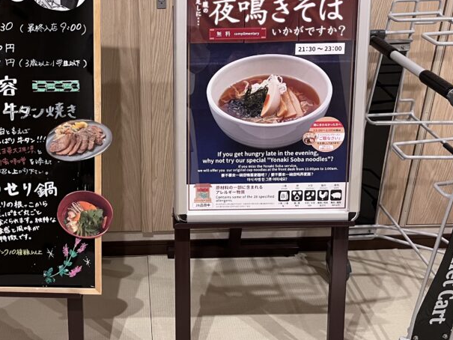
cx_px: 140
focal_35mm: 44
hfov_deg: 42.2
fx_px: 576
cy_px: 128
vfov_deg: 32.7
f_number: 1.6
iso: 250
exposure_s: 1/50
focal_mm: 5.1
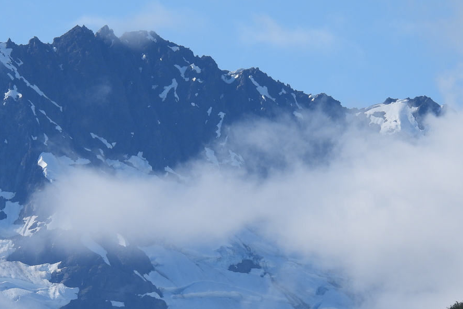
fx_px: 7693
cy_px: 236
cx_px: 144
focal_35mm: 598
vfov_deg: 2.3
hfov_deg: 3.4
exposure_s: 1/1000
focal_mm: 71.4
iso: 100
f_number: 5
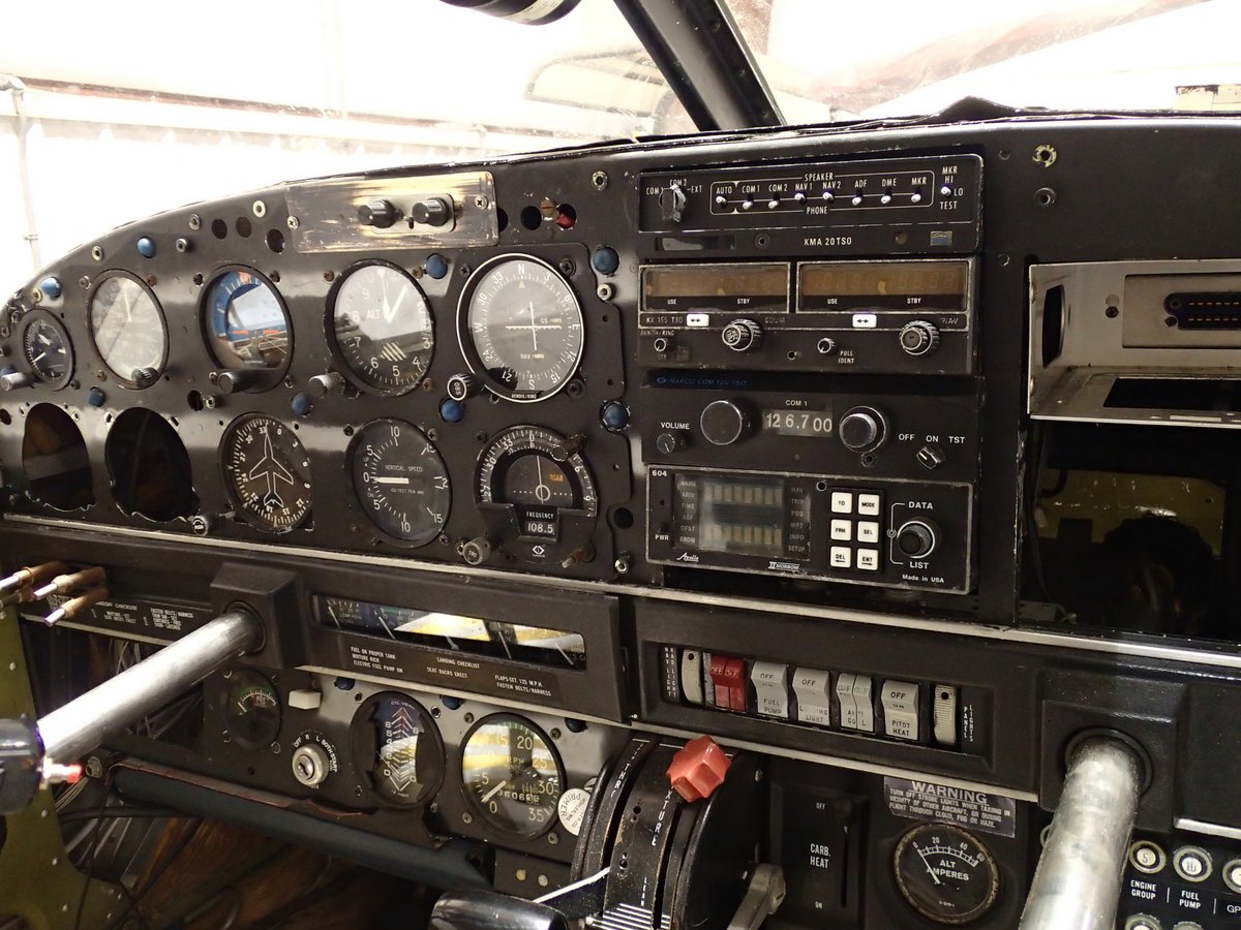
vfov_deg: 46.8
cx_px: 620
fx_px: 1076
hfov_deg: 60.0
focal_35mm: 30
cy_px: 465
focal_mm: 5.5
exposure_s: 1/30
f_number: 2.3
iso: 500
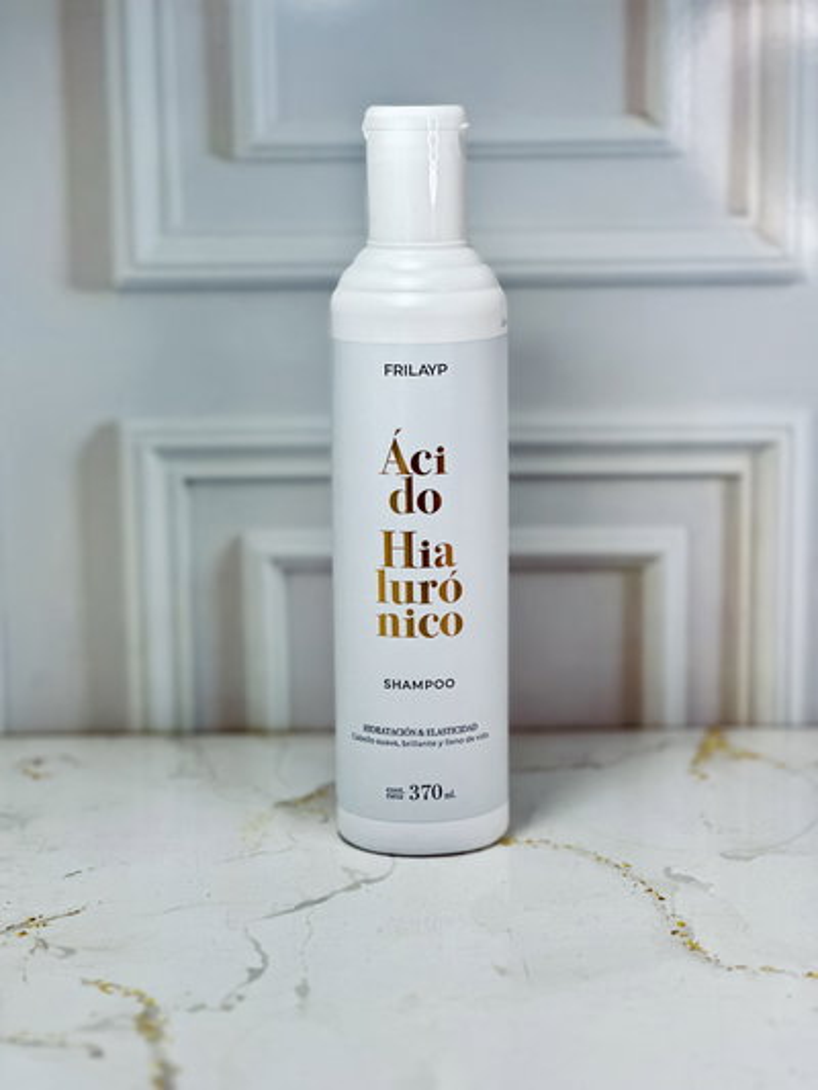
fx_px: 2425
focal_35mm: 77
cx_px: 409
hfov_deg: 19.1
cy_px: 545
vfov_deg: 25.3
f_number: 2.8
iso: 125
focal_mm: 9
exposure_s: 1/100
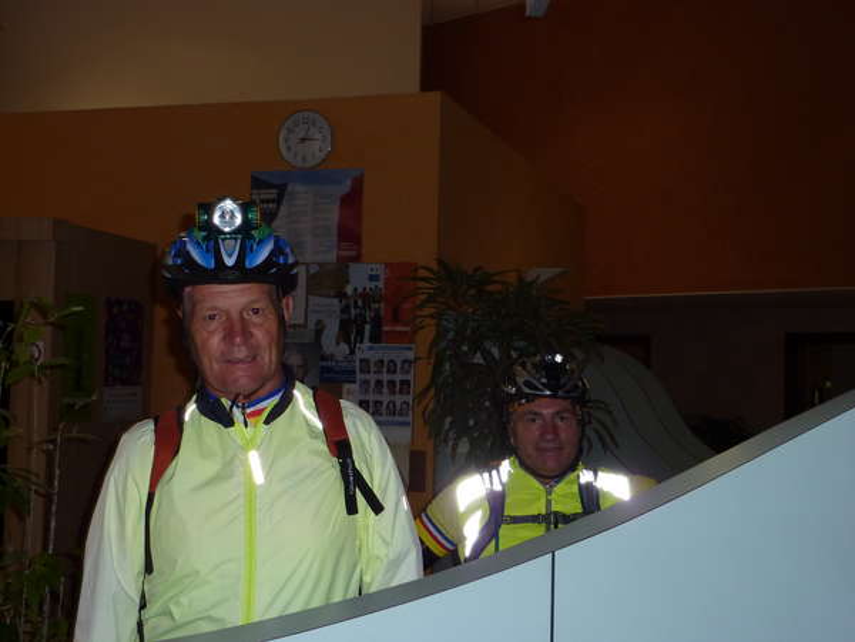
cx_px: 428
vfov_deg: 28.0
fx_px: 1284
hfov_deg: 36.8
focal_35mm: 52
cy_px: 321
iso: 200
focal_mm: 8.5
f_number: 3.8
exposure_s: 1/30
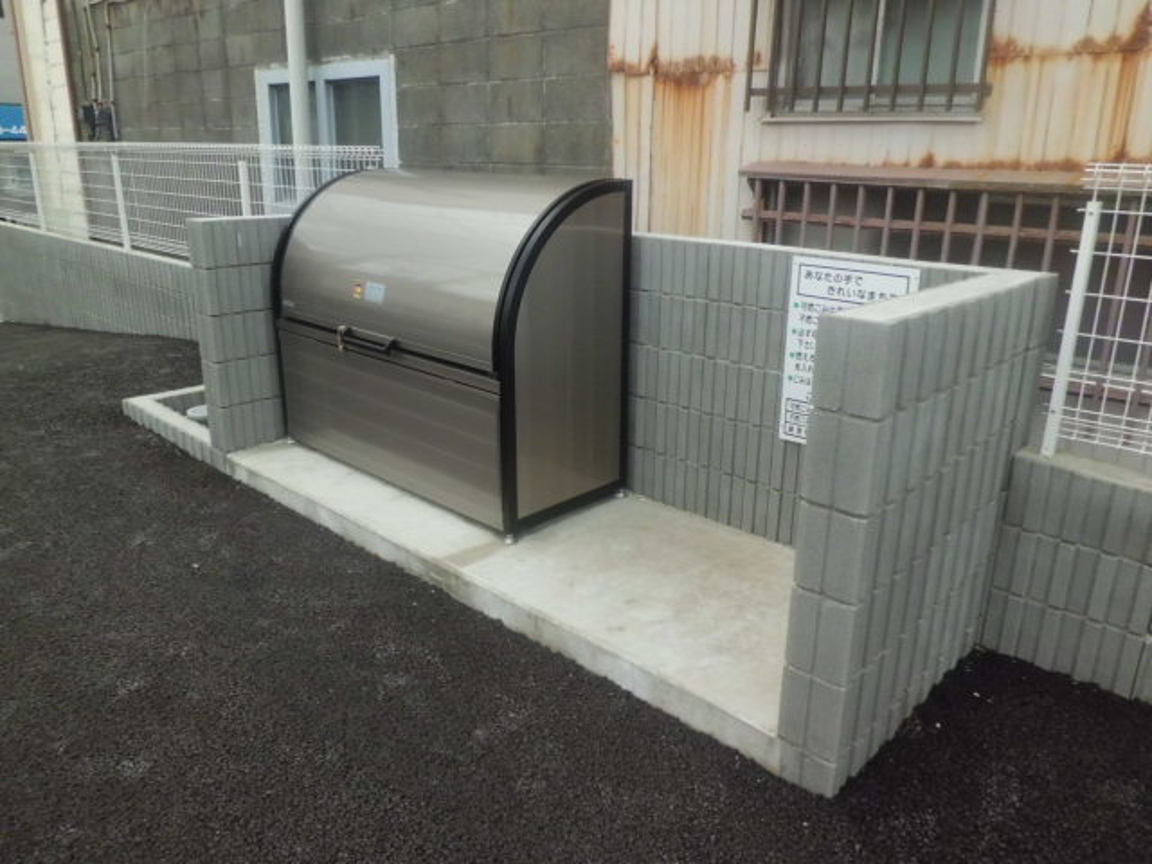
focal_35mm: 26
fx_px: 865
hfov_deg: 67.3
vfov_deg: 53.1
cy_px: 432
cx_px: 576
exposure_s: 1/80
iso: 100
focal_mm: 4.7
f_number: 7.9
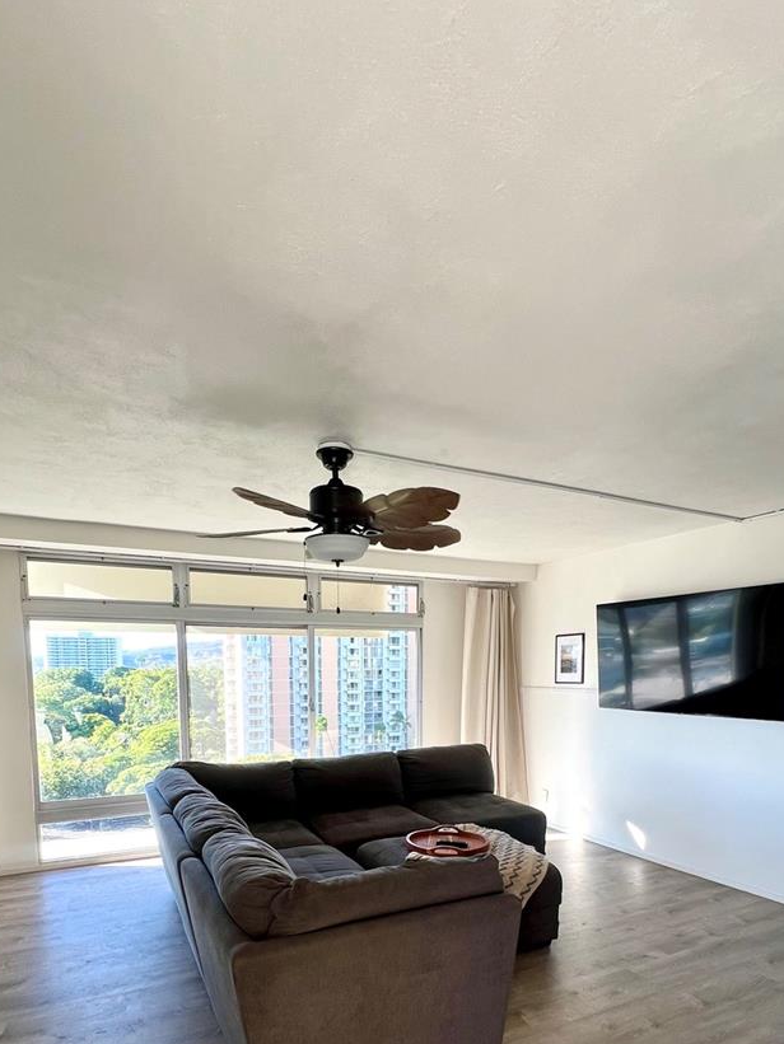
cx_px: 372
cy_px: 740
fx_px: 574
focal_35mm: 19
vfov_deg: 80.2
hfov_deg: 68.7
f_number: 1.8
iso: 32
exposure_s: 1/109
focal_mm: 1.57
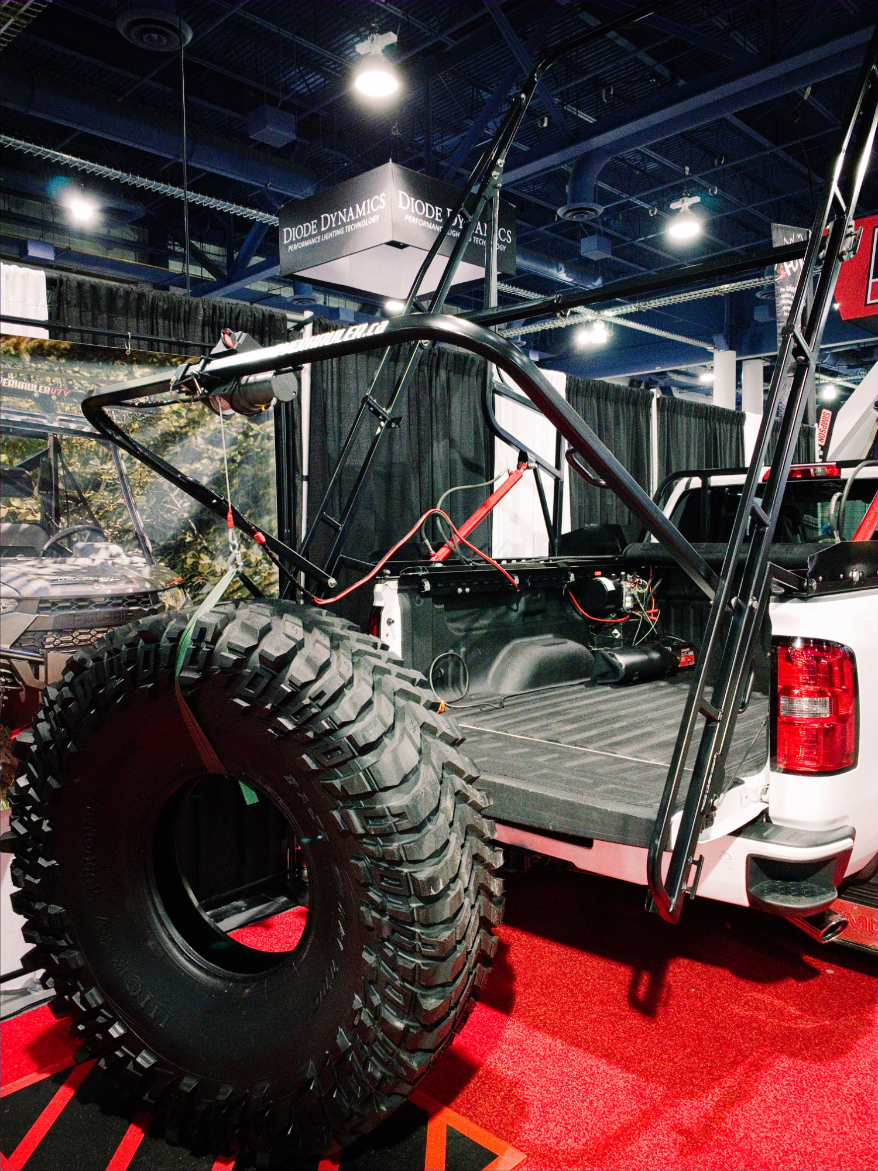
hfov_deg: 53.1
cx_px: 439
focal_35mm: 26
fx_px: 879
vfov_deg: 67.3
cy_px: 586
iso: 250
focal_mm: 4.25
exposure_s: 1/30
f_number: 1.8
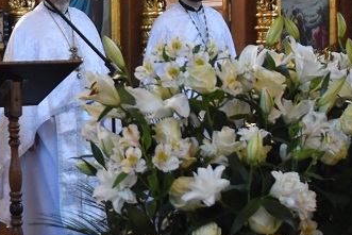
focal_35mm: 112
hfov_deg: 17.1
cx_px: -116
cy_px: 80
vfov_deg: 12.2
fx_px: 1096
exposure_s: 1/125
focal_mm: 22
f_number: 3.5
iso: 1600
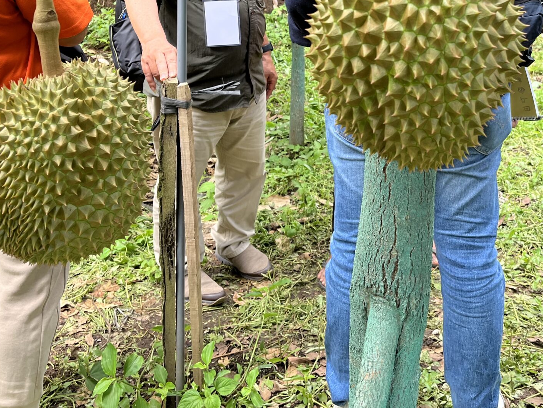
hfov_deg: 39.8
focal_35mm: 47
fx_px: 737
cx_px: 375
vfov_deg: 30.1
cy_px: 76
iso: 32
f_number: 1.6
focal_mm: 5.1
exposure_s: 1/129
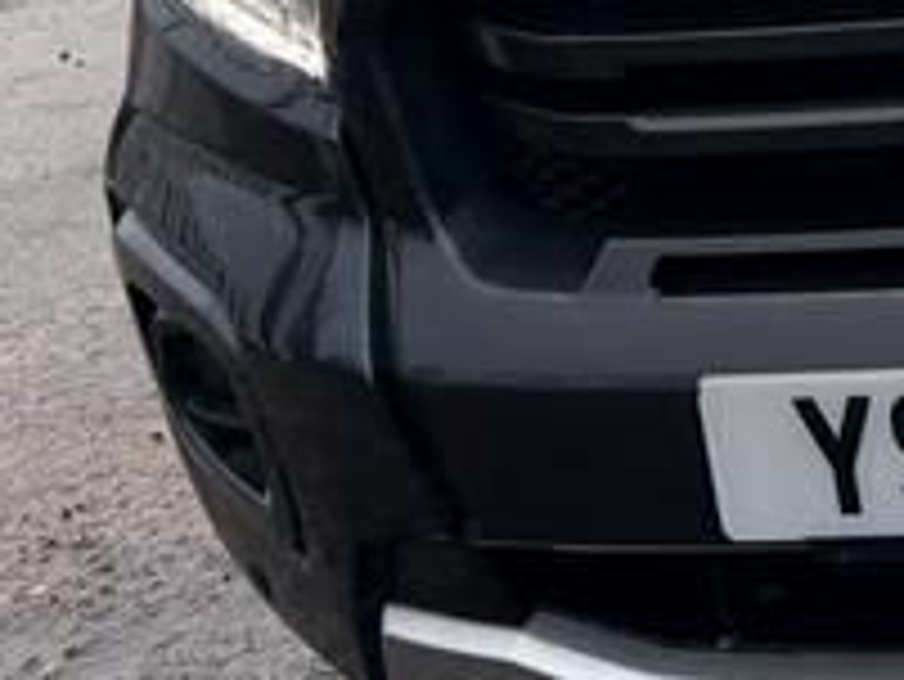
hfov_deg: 15.0
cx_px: 1561
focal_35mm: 116
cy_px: -468
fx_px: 3031
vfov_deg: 12.0
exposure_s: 1/557
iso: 50
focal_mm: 5.96
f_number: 1.6
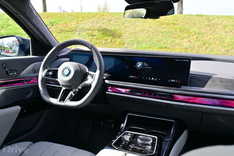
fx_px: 200
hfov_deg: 60.7
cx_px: 117
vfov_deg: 42.6
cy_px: 78
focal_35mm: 31
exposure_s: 1/400
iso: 400
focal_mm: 20.5
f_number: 6.3
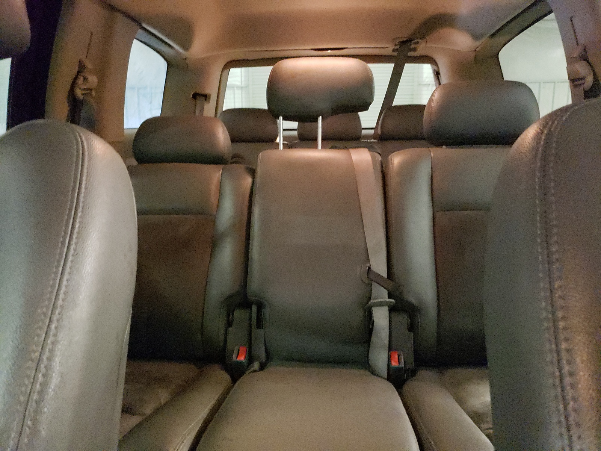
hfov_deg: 67.3
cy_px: 226
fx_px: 451
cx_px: 300
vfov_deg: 53.1
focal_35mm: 26
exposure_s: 1/24
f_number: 1.5
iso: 1684
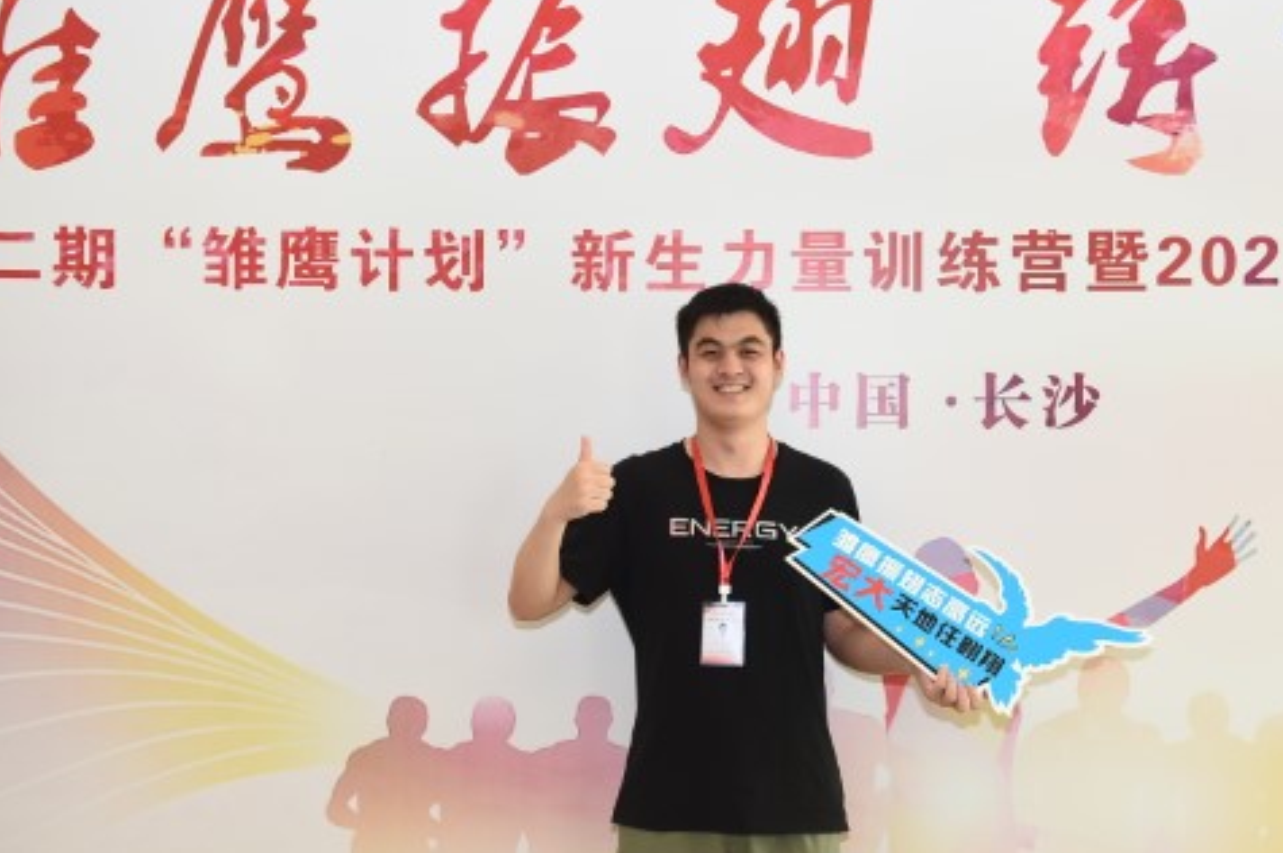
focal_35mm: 53
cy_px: 458
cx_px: 764
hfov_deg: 37.4
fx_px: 1887
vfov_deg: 25.5
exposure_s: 1/100
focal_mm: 42
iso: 1250
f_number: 3.2
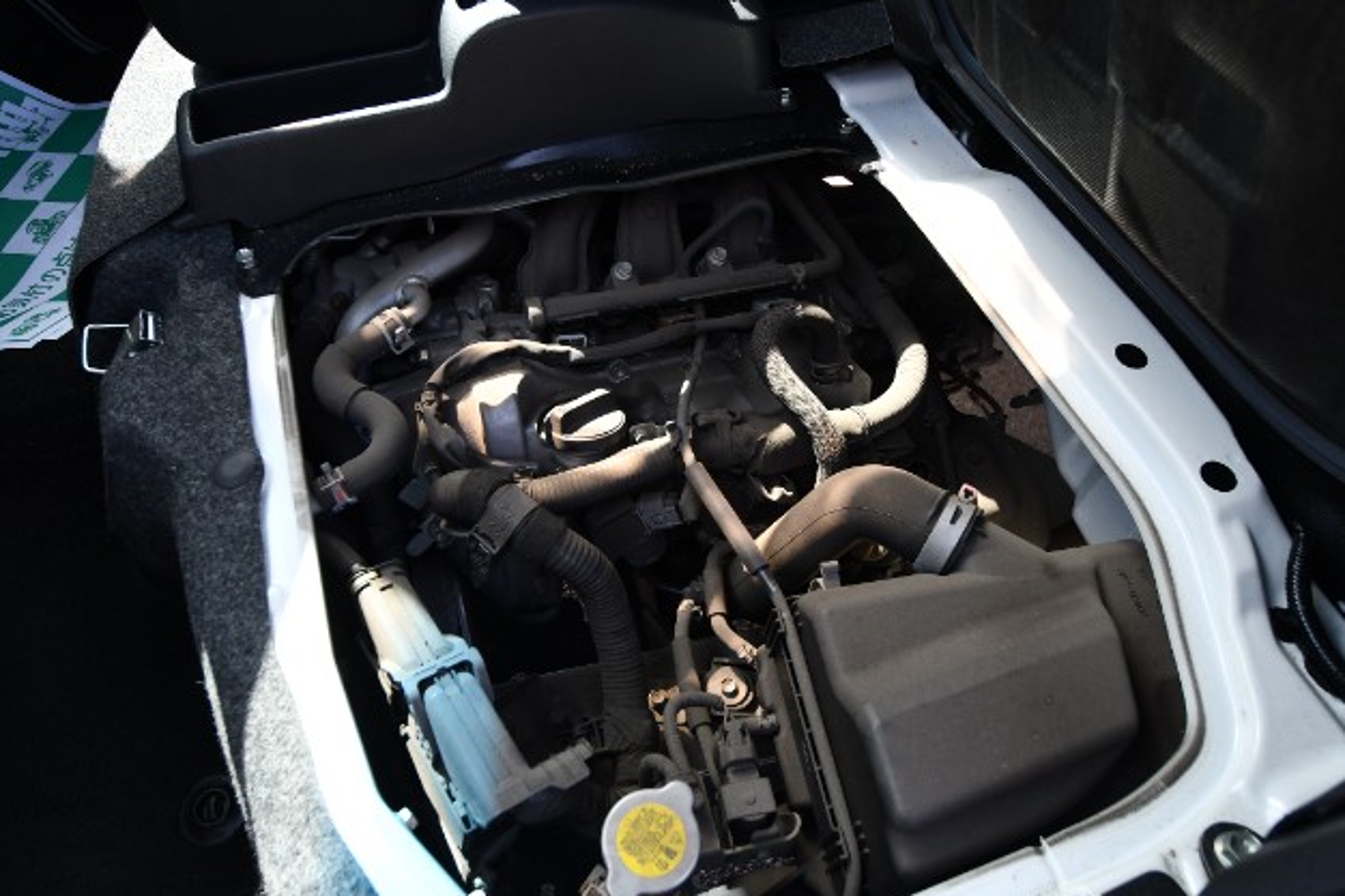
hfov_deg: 76.1
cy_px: 411
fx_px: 859
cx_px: 647
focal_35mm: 23
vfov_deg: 55.0
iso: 400
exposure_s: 1/250
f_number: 5
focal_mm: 12
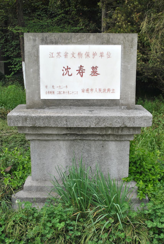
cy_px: 122
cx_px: 82
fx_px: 327
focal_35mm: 48
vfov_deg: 41.1
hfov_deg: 28.2
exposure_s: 1/400
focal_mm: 32
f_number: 5
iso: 200
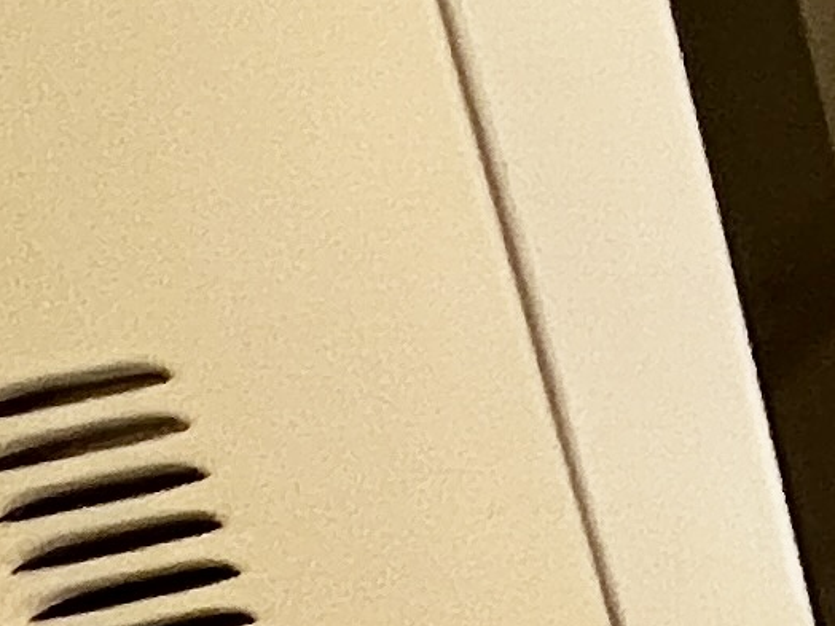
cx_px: 2543
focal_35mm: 100
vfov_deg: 10.0
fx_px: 2412
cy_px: -1370
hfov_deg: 11.2
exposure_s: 1/50
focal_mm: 1.57
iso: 200
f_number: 1.8
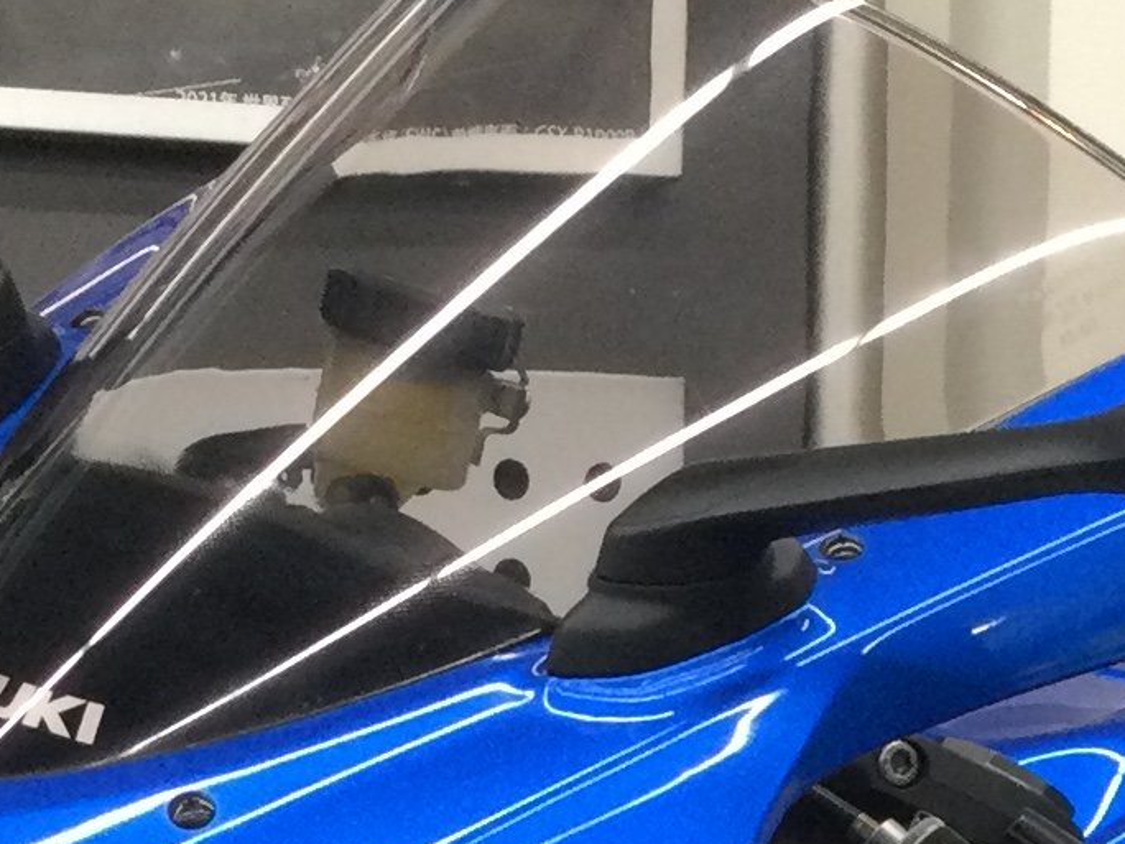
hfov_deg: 13.3
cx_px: 936
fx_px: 4810
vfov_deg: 9.3
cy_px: 1800
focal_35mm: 148
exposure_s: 1/30
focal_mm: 3.3
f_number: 2.4
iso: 50
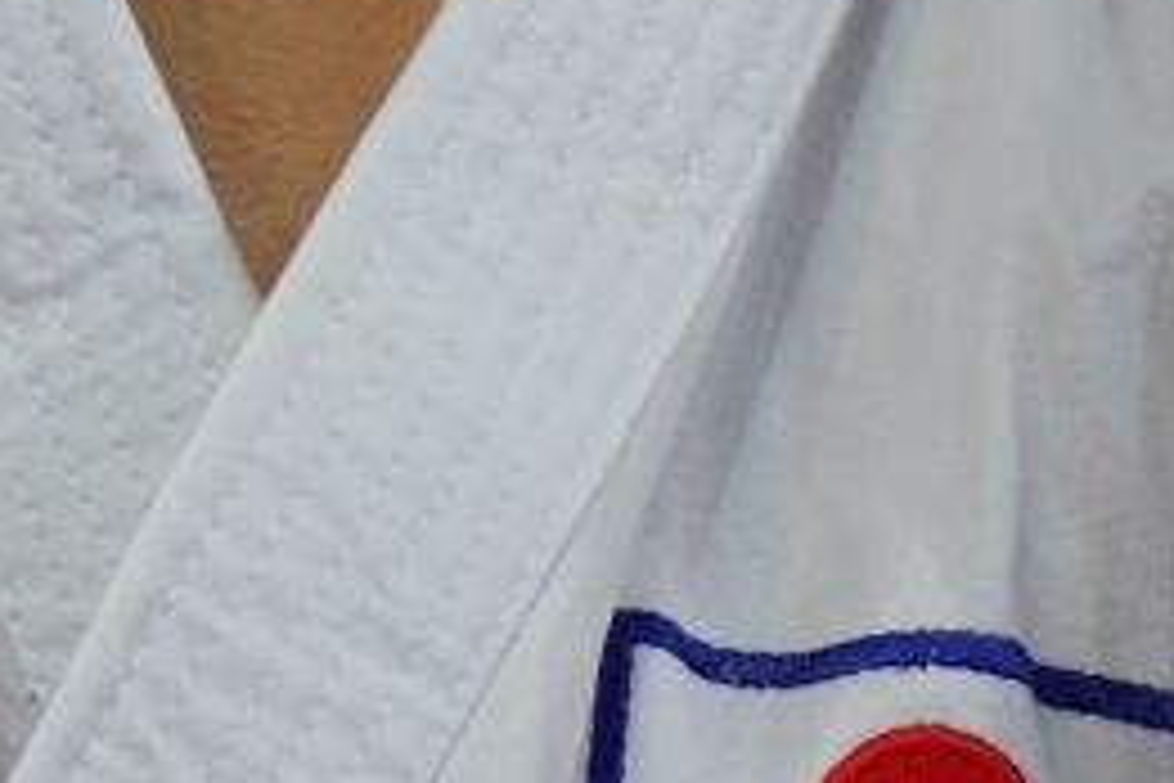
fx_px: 89869
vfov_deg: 0.5
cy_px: -896
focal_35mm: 2756
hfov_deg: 0.7
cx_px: -1246
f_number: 2.8
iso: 500
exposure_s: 1/500
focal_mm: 400
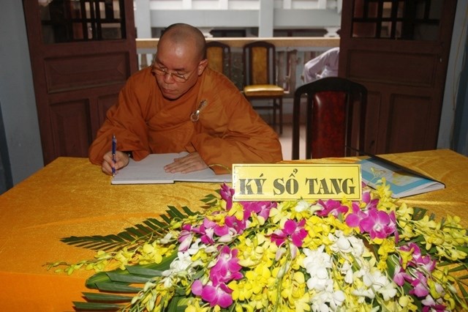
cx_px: 234
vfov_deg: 35.5
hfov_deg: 51.3
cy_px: 156
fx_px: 487
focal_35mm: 38
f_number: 4
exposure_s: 1/60
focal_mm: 25
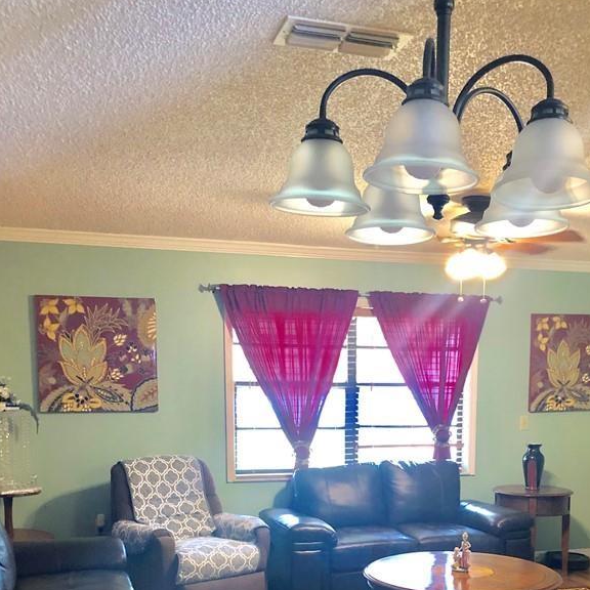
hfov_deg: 38.2
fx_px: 848
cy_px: 498
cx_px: 357
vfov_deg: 36.6
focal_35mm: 44
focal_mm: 3.99
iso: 100
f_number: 1.8
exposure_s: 1/13
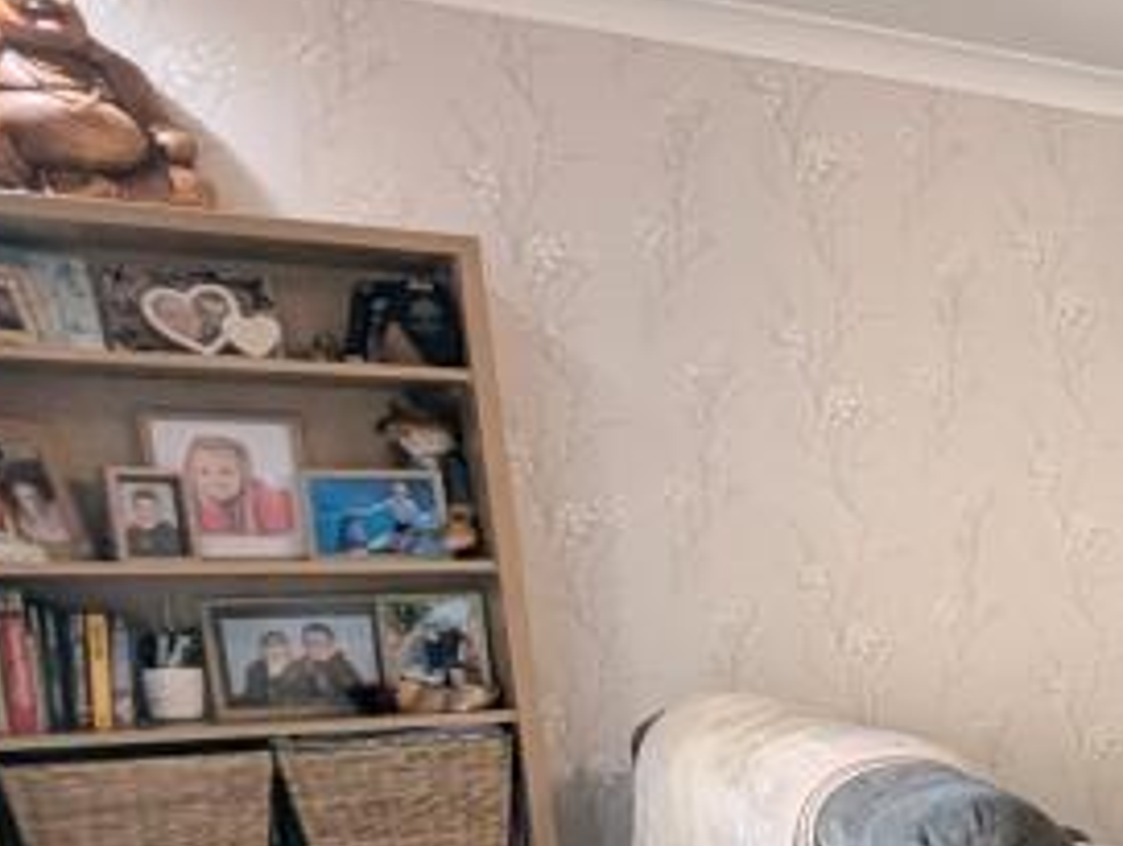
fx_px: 1592
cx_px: 1788
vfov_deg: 27.8
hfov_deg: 25.6
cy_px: 865
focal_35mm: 49
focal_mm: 1.95
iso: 42
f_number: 2.2
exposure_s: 1/36.2
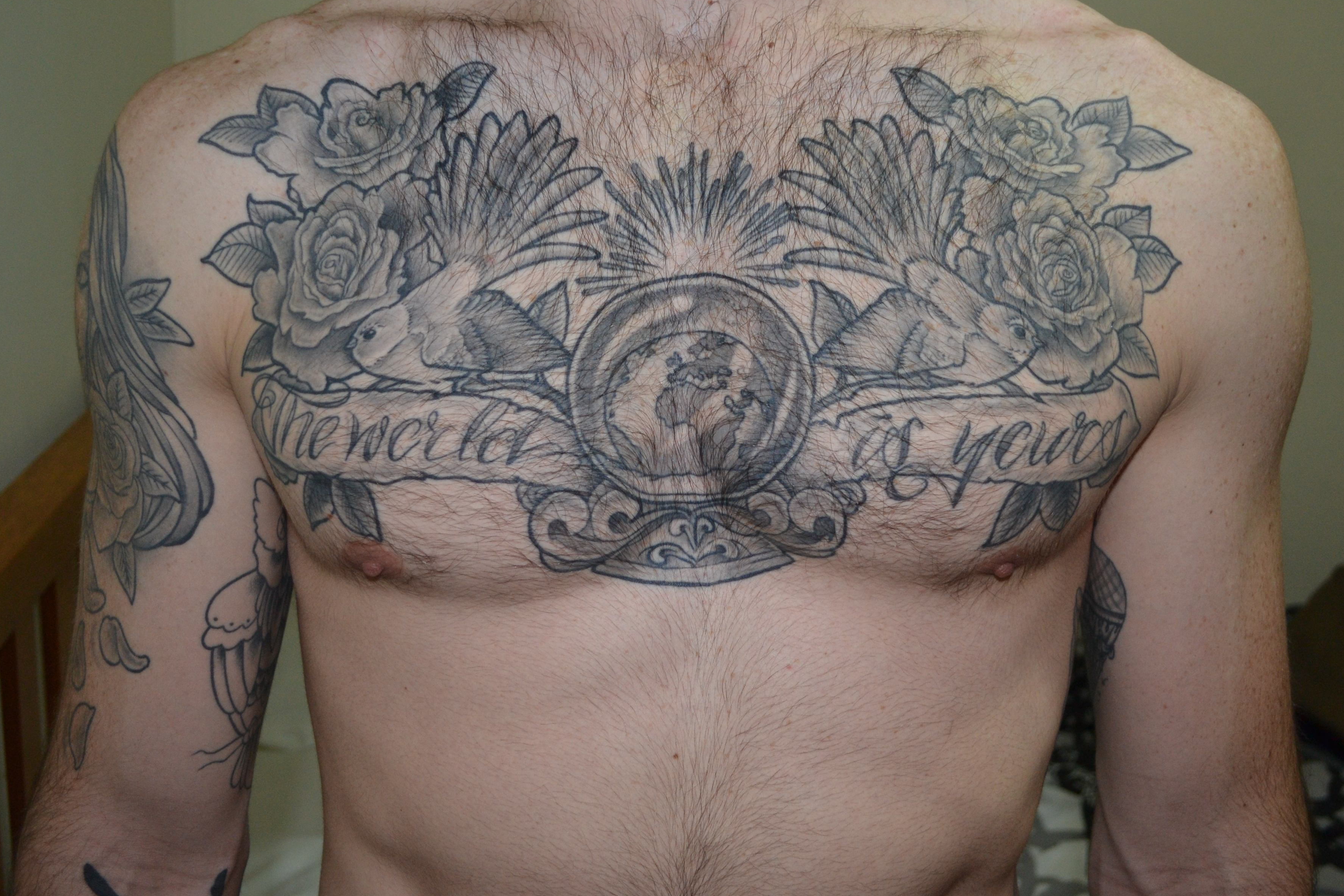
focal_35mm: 35
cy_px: 334
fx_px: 1307
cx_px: 708
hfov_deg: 54.4
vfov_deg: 37.6
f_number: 3.5
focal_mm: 18
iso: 560
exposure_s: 1/60
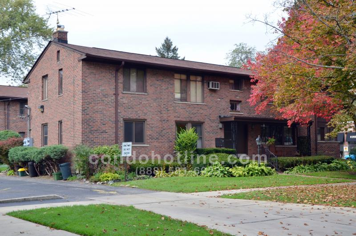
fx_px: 474
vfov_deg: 28.0
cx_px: 178
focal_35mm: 48
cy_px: 118
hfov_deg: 41.2
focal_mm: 32
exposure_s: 1/200
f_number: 8
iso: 200
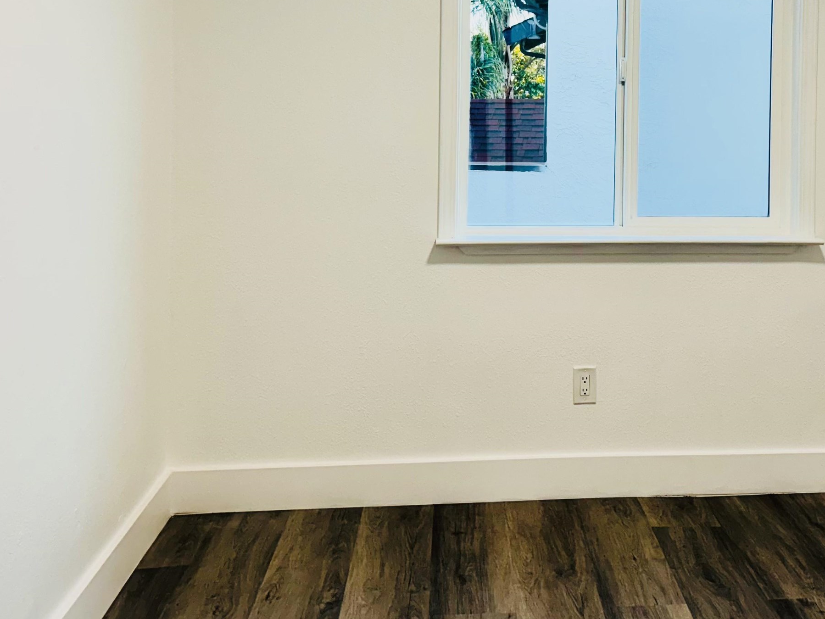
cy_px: 115
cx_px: 572
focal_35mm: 41
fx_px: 977
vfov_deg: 34.0
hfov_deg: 44.9
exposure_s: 1/120
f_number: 1.78
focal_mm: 6.76
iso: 80
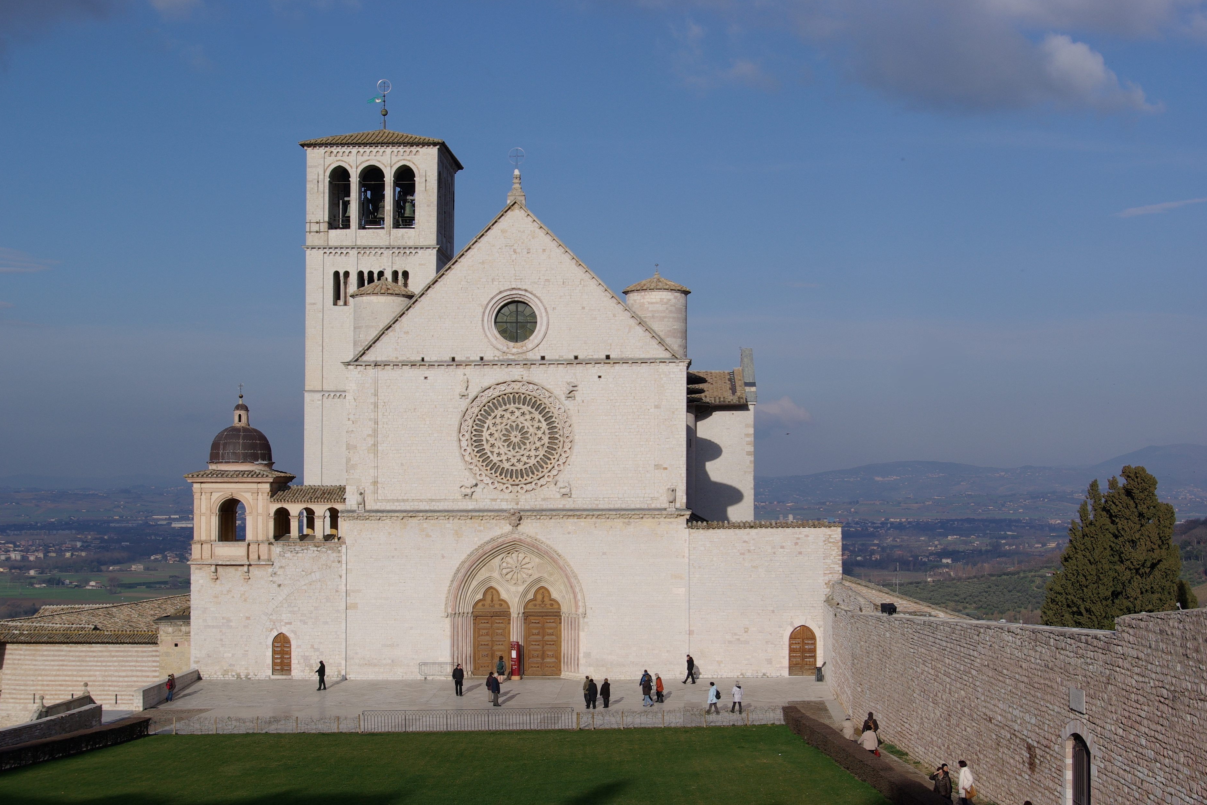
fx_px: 1693
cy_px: 399
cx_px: 598
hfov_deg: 39.2
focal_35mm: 51
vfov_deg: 26.7
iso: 100
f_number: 8
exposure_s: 1/500
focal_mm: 33
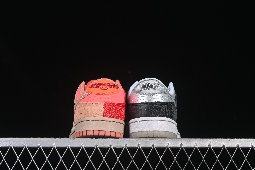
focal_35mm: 75
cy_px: 85
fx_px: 531
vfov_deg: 18.2
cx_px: 128
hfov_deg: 27.0
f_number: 7.1
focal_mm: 50
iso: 160
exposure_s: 1/80
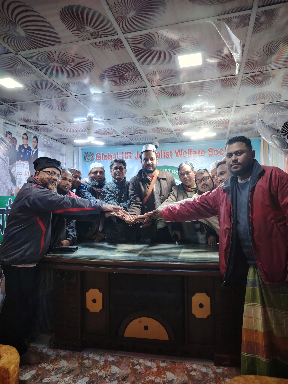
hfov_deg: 56.8
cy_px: 192
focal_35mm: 24
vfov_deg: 71.6
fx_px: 266
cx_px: 144
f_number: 1.75
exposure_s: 1/33.3
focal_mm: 5.25
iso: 563
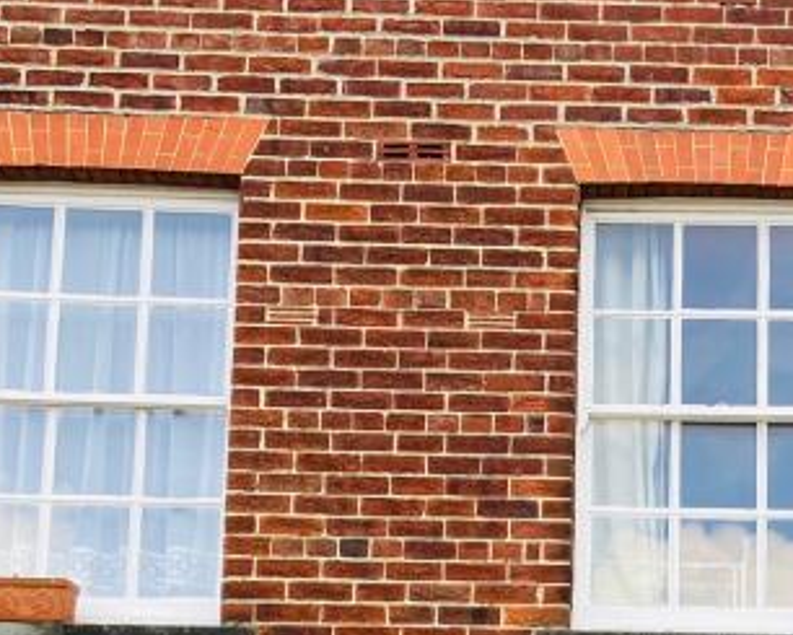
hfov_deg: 22.1
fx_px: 1996
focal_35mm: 85
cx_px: 674
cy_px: 819
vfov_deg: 17.0
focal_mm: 4.25
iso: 32
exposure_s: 1/337
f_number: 1.8
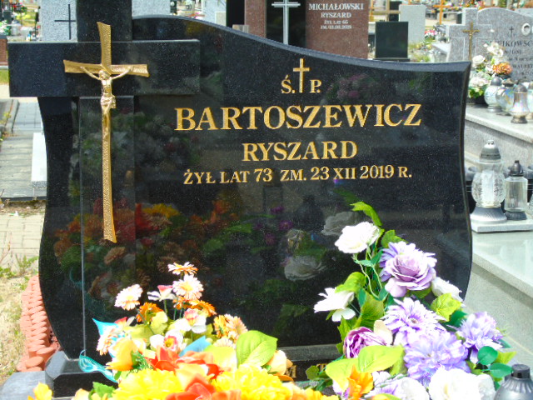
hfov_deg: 27.4
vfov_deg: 20.7
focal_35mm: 71
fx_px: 1093
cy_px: 200
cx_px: 266
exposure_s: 1/250
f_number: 4.7
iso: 80
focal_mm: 13
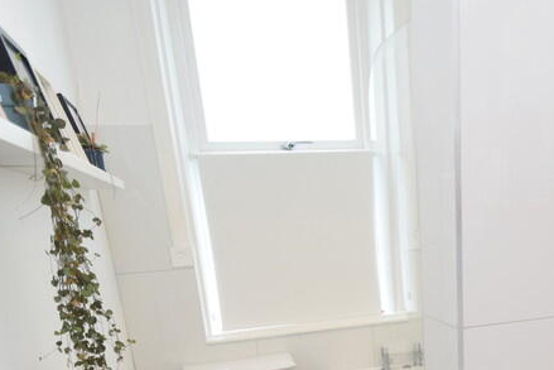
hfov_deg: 52.3
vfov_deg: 34.2
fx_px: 539
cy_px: 378
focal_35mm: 35
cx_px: 408
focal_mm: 10
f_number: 4
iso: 640
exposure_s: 1/60
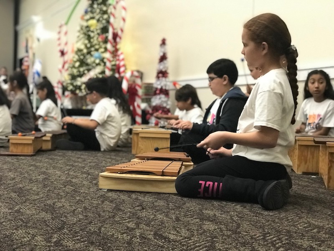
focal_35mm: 57
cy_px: 126
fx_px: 550
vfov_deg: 25.7
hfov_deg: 33.8
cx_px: 167
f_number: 2.8
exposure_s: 1/60
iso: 1000
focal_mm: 6.6
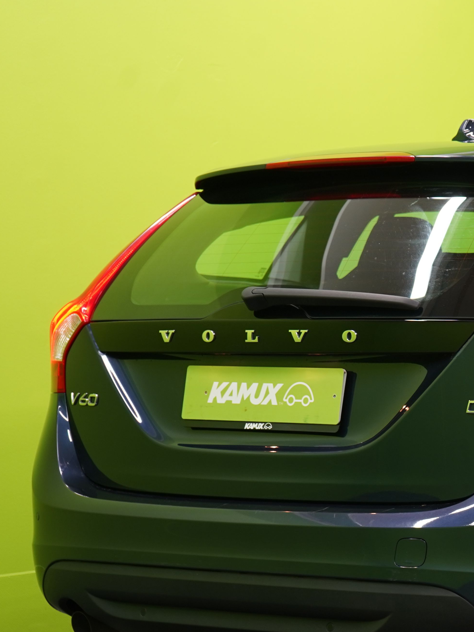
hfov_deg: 11.1
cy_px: 380
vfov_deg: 15.2
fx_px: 2373
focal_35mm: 130
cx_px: 660
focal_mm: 59
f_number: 5
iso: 400
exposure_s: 1/25
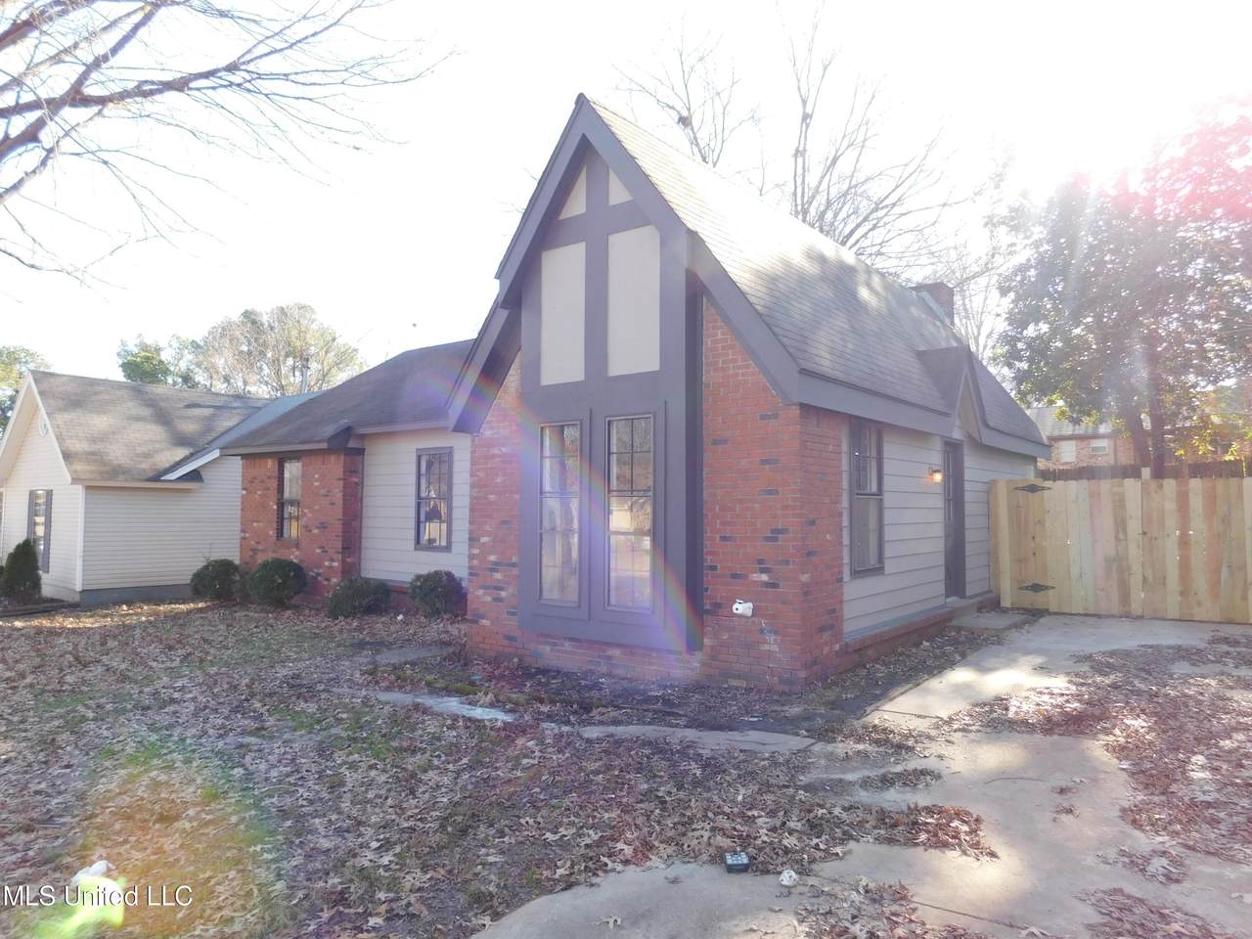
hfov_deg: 73.9
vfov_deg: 58.9
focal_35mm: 23
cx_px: 626
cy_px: 470
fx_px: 832
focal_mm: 4
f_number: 3
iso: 125
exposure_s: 1/200
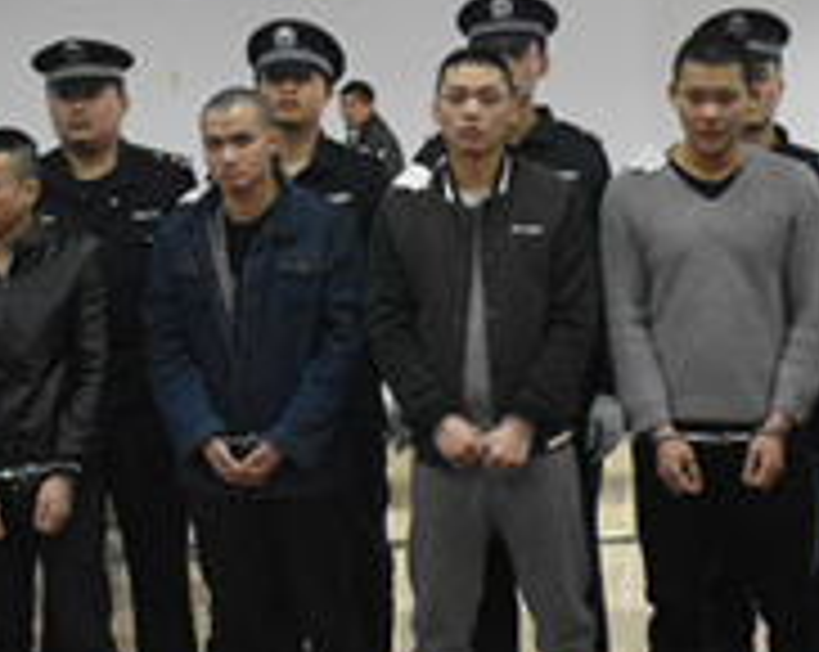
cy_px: 144
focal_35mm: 93
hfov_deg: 20.6
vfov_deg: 16.4
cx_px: 423
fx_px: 2251
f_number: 3.8
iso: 3200
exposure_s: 1/60
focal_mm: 20
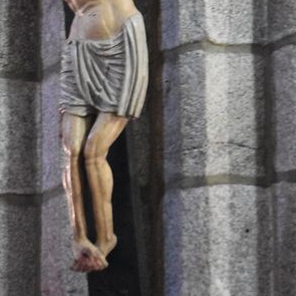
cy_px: 41
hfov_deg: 4.5
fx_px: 3802
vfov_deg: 4.5
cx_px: 91
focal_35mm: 393
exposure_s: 1/40
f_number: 5
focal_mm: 130
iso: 12800
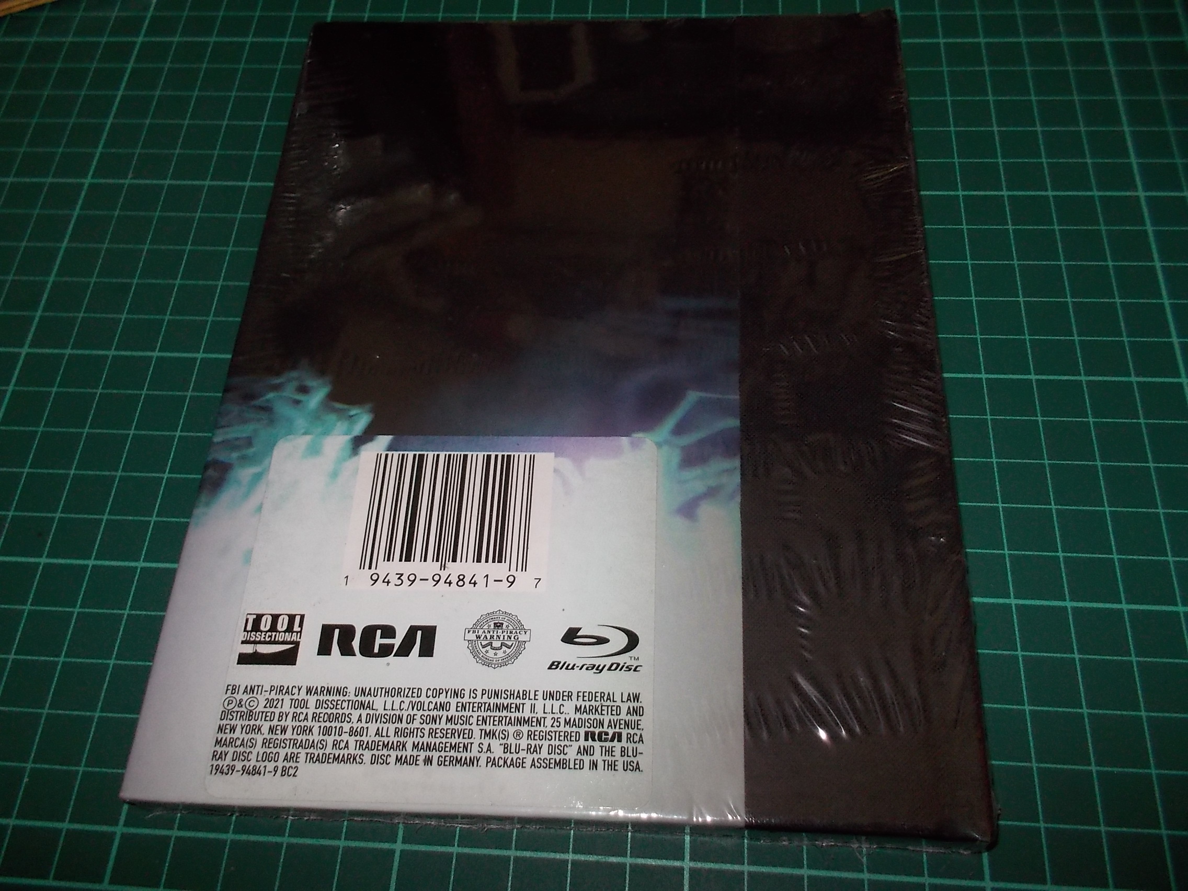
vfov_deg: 48.2
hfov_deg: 61.7
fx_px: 995
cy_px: 446
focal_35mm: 29
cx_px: 594
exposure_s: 1/30
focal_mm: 4.1
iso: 200
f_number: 3.3
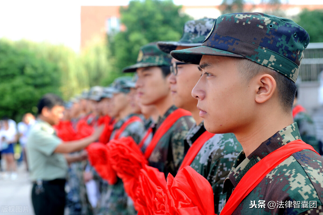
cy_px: 108
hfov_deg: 33.4
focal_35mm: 60
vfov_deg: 22.6
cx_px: 162
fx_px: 538
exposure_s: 1/320
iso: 400
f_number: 5.6
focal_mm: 60
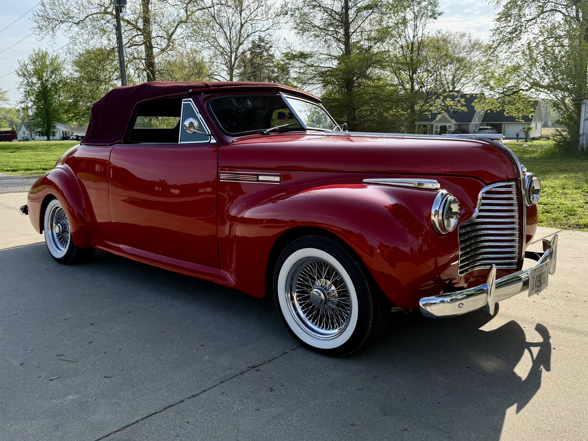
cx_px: 294
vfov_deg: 56.8
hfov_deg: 71.6
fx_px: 408
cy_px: 220
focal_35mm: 24
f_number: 1.78
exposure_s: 1/4975
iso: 100
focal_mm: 6.76
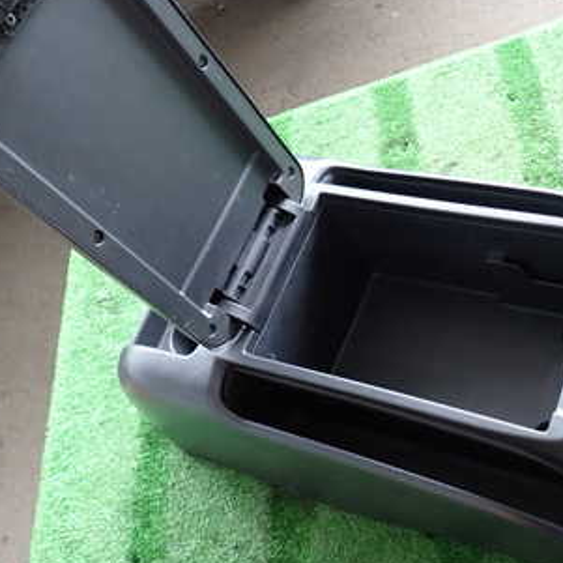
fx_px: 810
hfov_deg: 37.5
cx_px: 411
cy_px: 260
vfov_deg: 38.3
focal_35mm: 44
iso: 200
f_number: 2
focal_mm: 4.5
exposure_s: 1/50
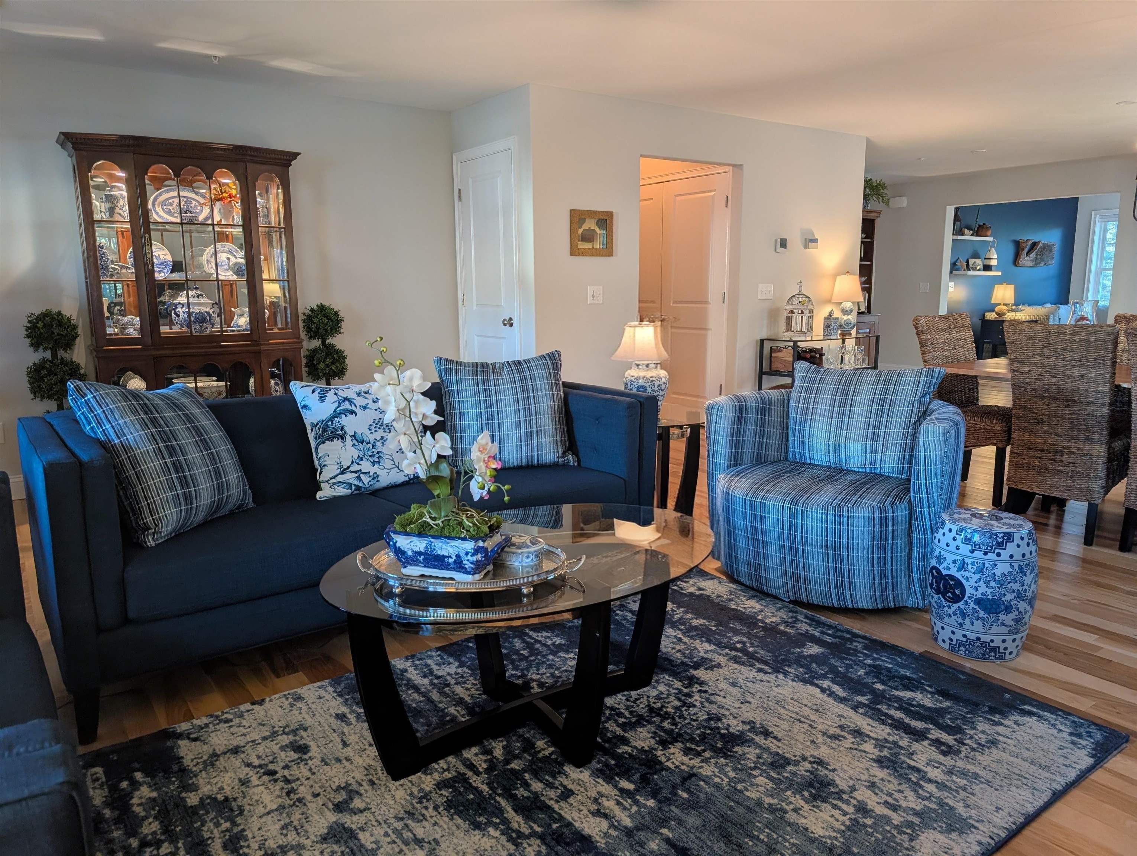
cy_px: 428
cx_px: 568
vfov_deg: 56.9
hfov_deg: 71.5
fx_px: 789
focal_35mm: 24
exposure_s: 1/40
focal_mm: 6.9
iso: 23
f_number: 1.68
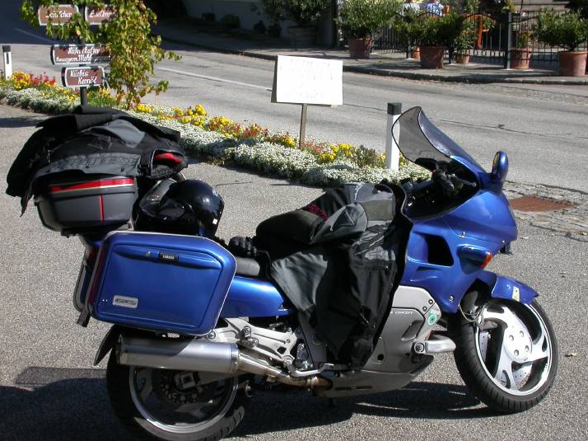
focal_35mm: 74
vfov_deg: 19.9
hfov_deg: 26.3
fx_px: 1257
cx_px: 291
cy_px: 236
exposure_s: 1/325
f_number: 6.5
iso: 100
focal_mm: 13.8
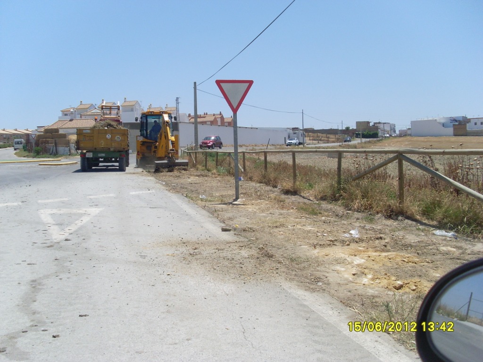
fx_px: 530
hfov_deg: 49.0
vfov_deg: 37.7
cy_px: 181
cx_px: 242
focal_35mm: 38
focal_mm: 6.3
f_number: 7.7
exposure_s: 1/500
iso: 80
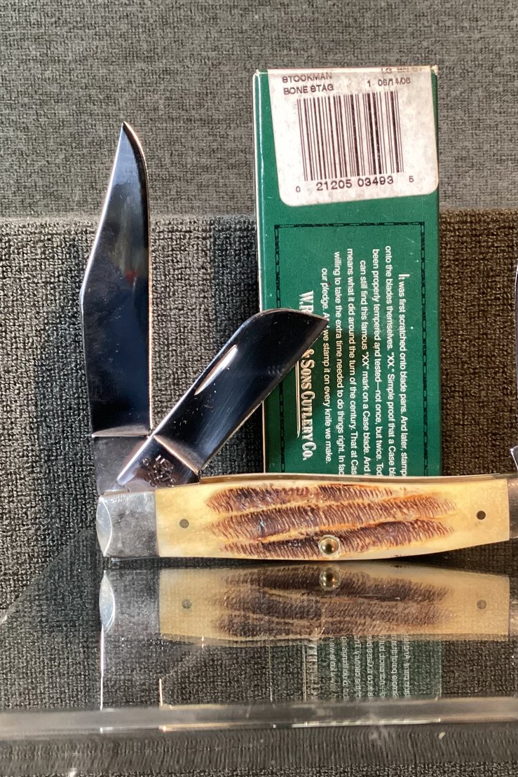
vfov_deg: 44.5
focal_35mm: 44
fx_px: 950
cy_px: 396
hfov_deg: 30.4
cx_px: 314
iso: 400
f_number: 2.4
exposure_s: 1/40
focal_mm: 3.3
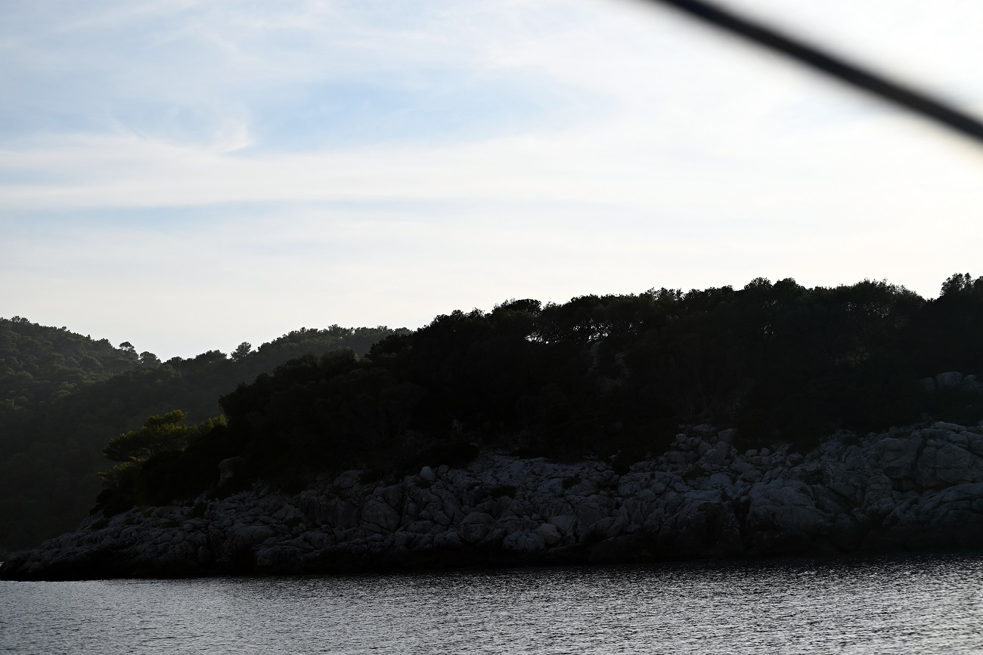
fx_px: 1911
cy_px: 328
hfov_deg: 28.8
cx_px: 492
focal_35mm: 70
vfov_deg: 19.5
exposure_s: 1/640
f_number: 7.1
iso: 100
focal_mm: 70
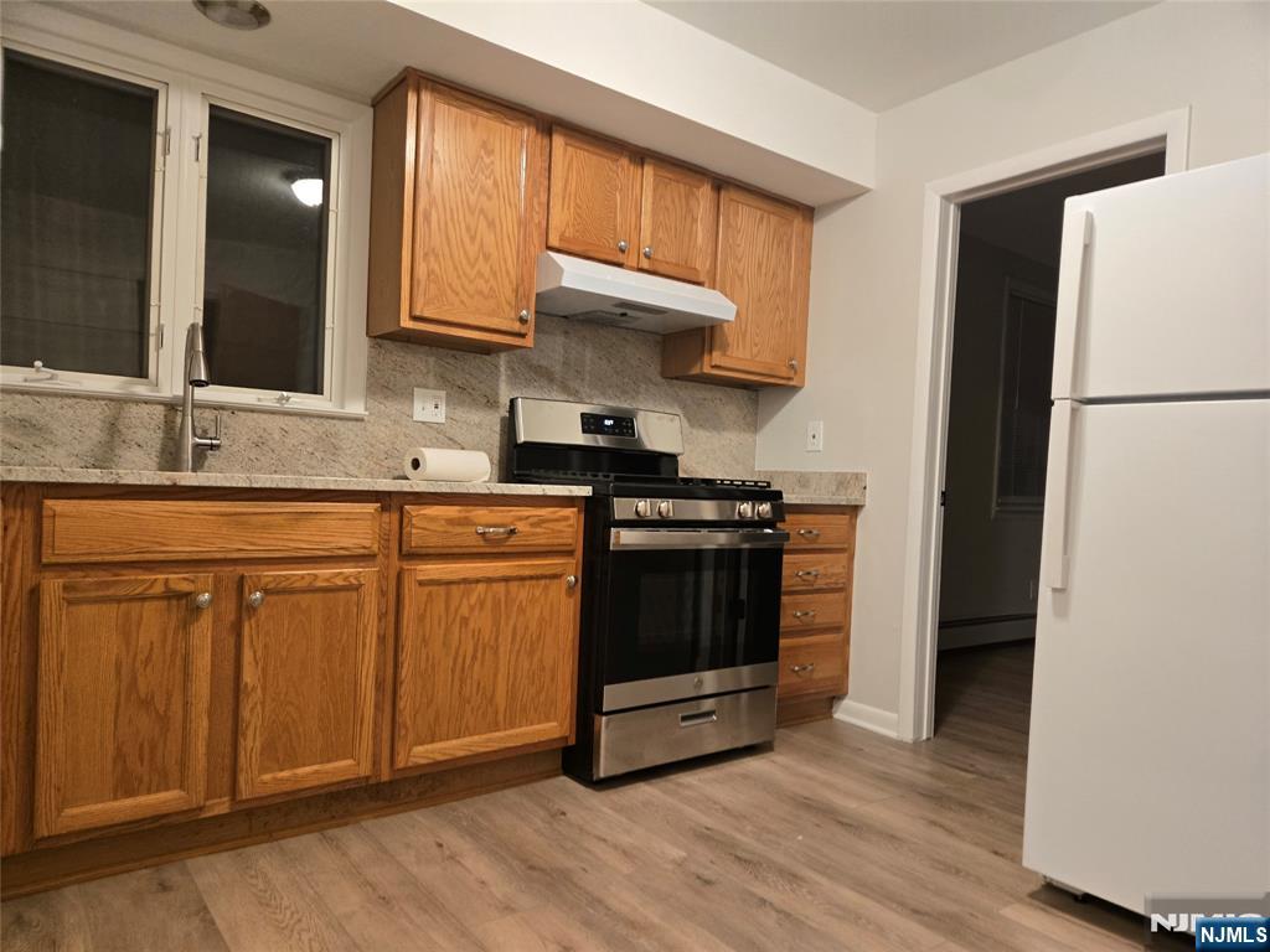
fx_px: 844
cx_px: 635
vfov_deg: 58.9
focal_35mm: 23
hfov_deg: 73.9
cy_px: 476
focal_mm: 5.4
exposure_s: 1/120
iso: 320
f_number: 1.8
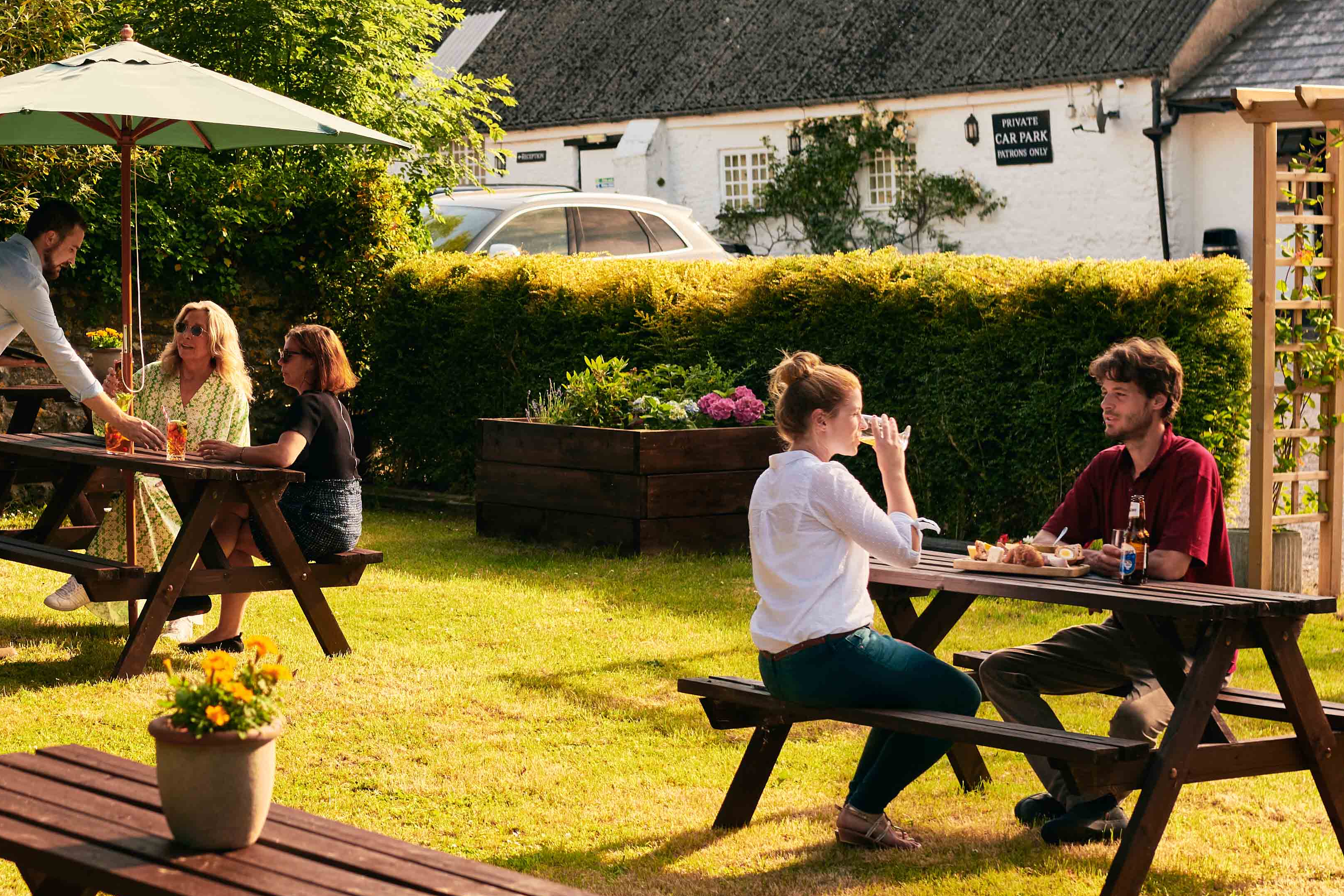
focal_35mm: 89
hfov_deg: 22.6
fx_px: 3322
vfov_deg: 15.3
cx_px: 282
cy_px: 297
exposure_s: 1/250
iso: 100
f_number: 3.5
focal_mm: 35
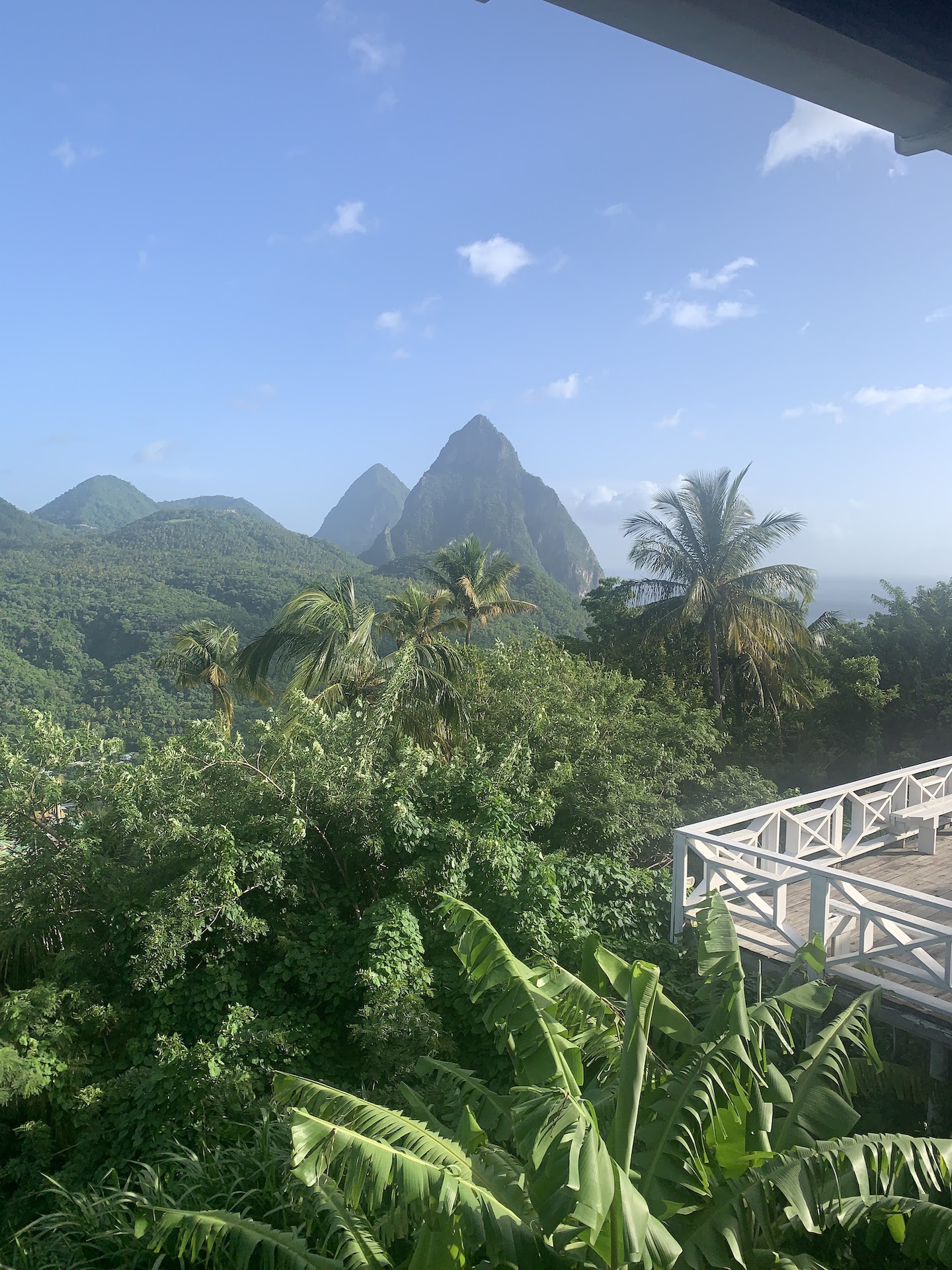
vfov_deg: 67.3
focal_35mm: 26
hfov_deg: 53.1
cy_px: 635
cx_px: 476
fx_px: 953
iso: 25
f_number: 1.8
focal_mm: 4.25
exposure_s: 1/1689
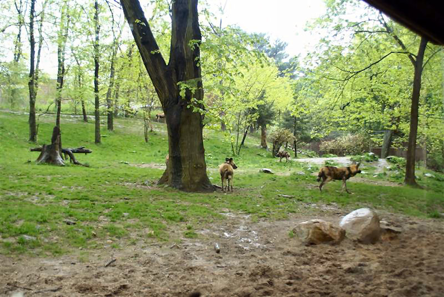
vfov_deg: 32.0
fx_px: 519
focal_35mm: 42
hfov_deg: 46.3
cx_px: 222
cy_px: 148
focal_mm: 28
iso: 100
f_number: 2.8
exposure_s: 1/30
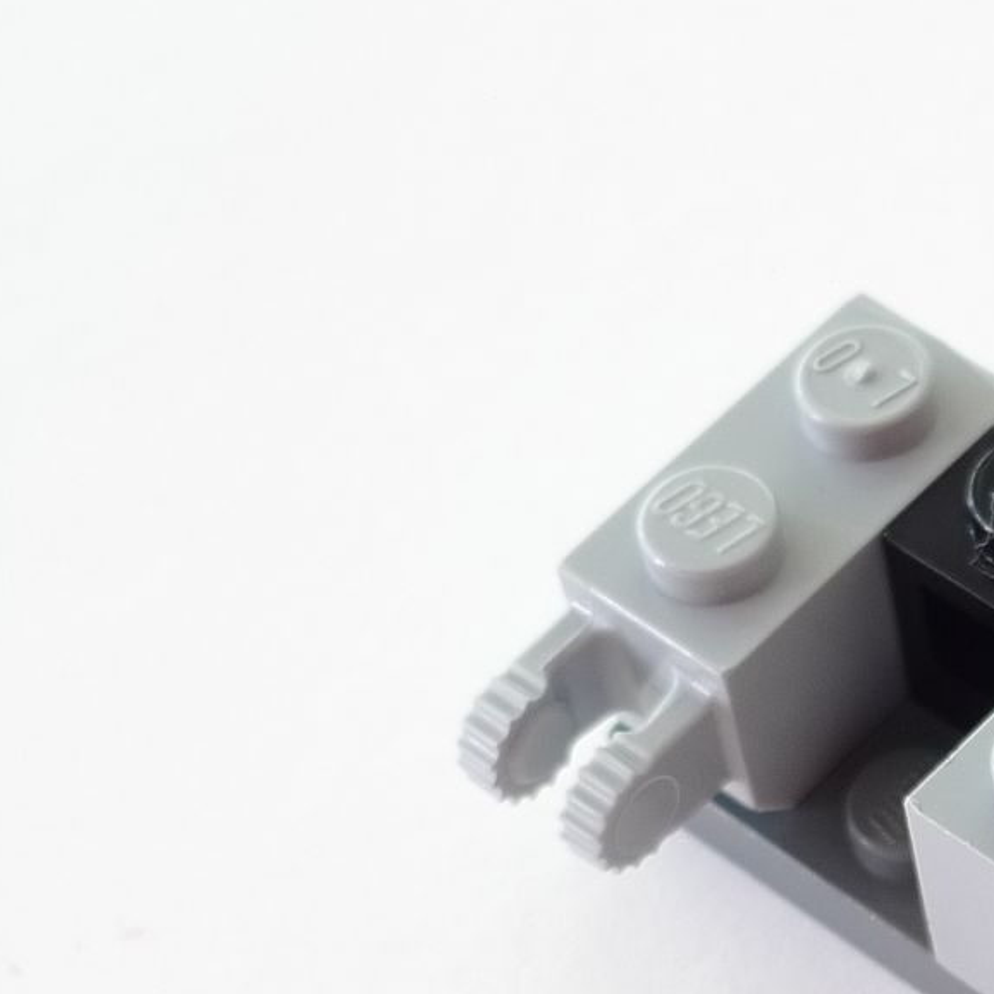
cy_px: 1113
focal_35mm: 134
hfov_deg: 12.4
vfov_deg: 12.8
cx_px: 1474
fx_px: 4353
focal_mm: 10.2
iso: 80
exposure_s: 1/25
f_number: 2.8
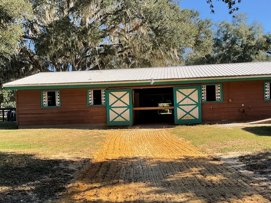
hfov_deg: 45.8
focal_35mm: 41
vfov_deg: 35.1
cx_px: 128
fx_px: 321
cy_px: 119
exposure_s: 1/804
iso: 16
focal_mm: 3
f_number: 1.8
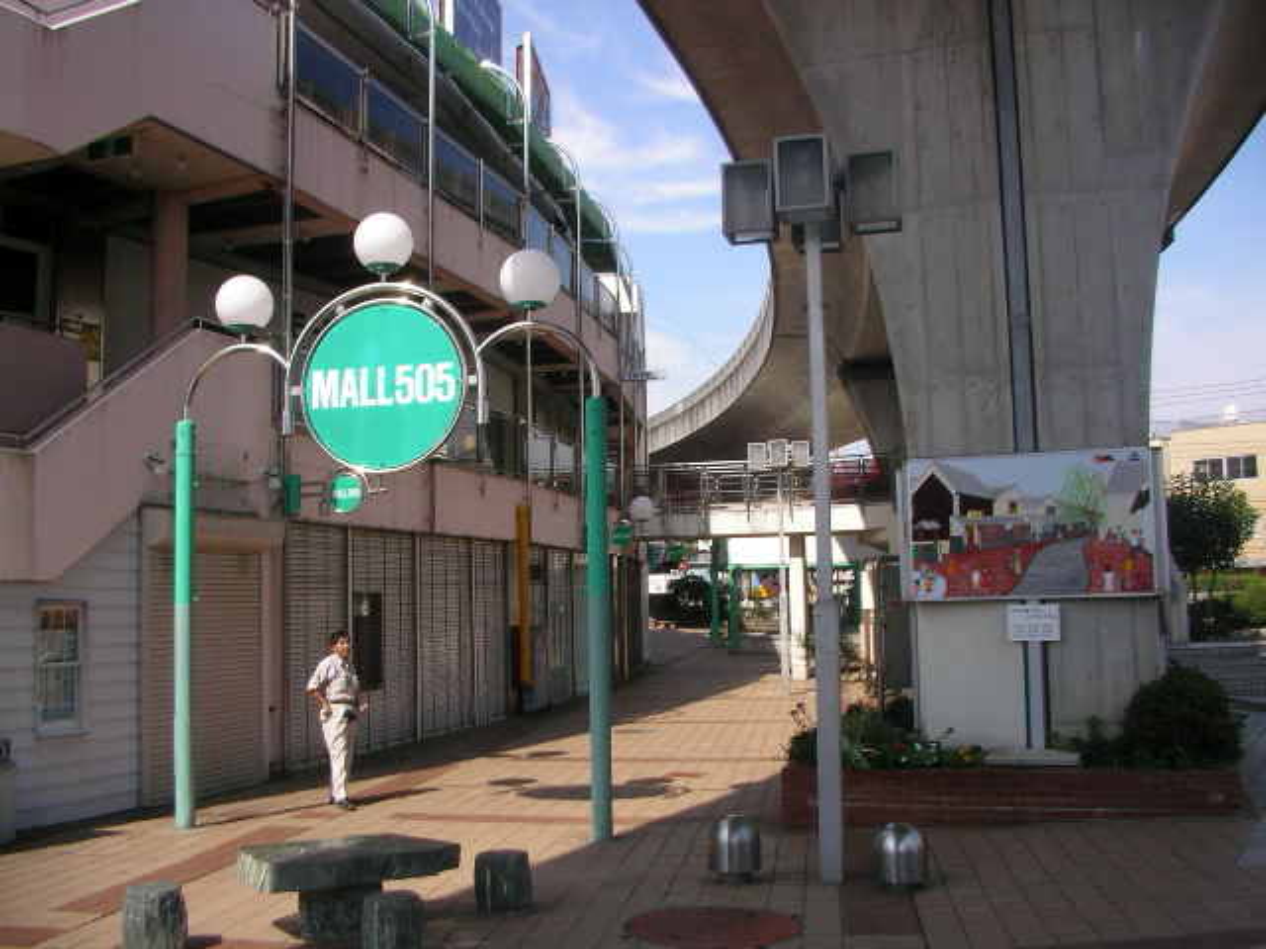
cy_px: 474
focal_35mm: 37
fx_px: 1353
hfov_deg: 50.1
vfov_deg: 38.7
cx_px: 633
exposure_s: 1/200
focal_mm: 5.7
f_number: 2.8
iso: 50
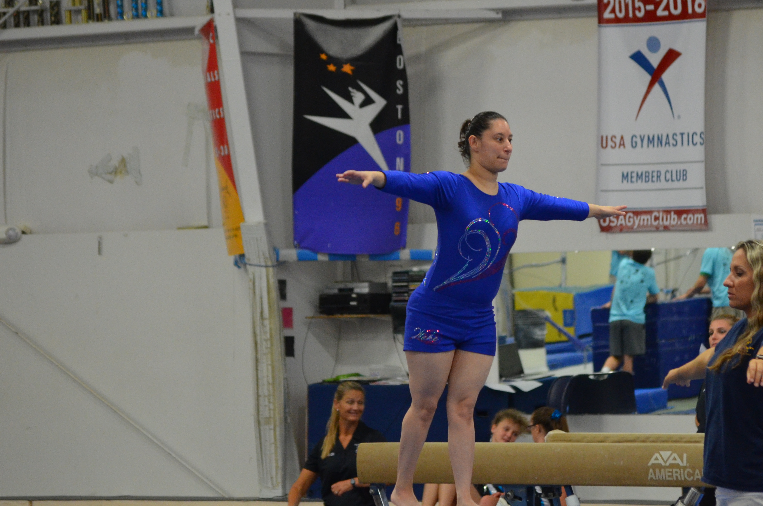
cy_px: 194
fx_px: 4943
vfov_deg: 5.8
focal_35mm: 234
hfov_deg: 8.8
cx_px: 499
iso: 1600
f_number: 4.5
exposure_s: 1/125
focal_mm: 105
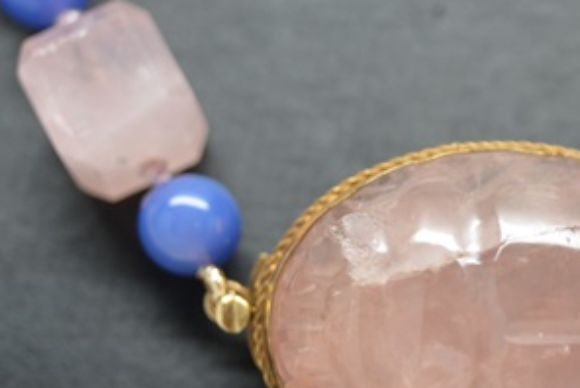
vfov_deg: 16.0
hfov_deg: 23.4
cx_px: 498
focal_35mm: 85
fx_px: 1371
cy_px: 296
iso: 800
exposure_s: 1/60
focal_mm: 28
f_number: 4.5
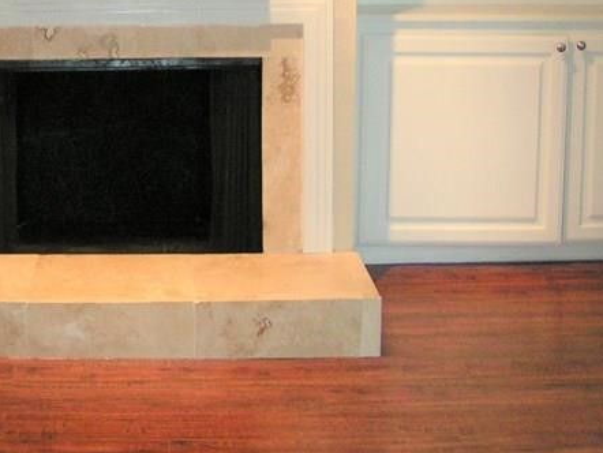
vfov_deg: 16.3
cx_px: 106
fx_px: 1534
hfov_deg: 21.9
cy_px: -48
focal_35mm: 88
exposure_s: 1/30
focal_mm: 5.8
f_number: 2.8
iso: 200
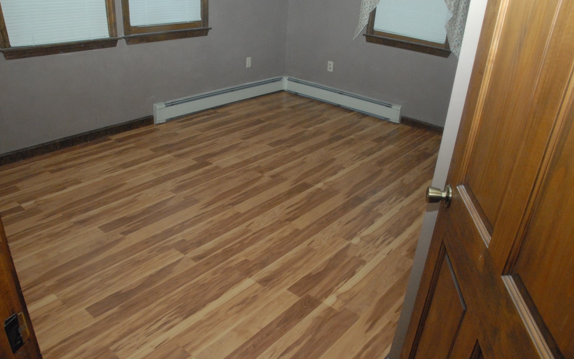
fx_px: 438
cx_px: 290
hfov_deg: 66.5
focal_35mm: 28
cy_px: 188
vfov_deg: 44.5
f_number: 8
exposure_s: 1/60
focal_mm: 18
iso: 1600
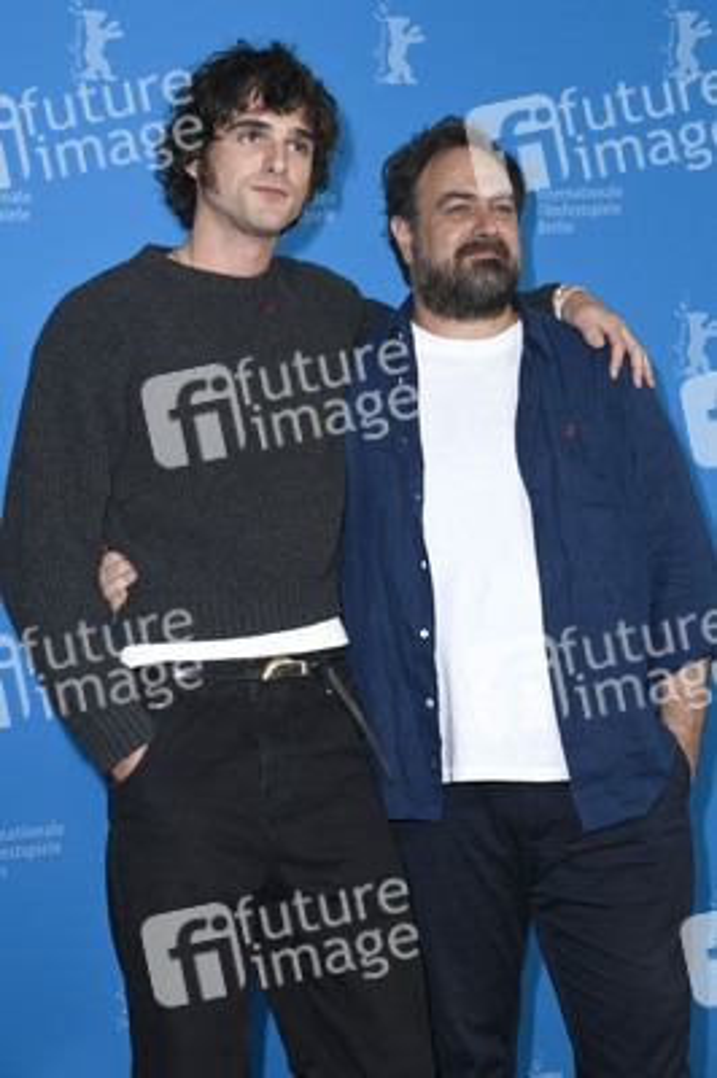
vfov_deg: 28.9
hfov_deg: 19.4
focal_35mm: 70
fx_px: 2095
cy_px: 539
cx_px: 358
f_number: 5.6
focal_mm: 70
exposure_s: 1/250
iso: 1000
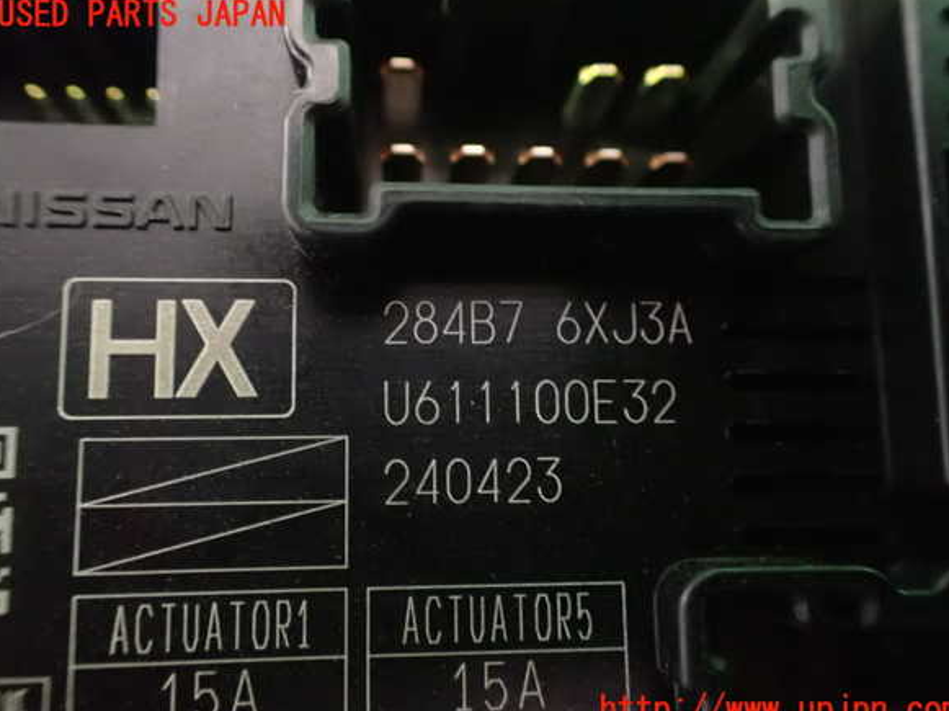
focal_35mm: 31
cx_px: 479
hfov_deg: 58.4
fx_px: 849
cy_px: 363
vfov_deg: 45.4
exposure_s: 1/8
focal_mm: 5.4
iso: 1600
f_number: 2.3
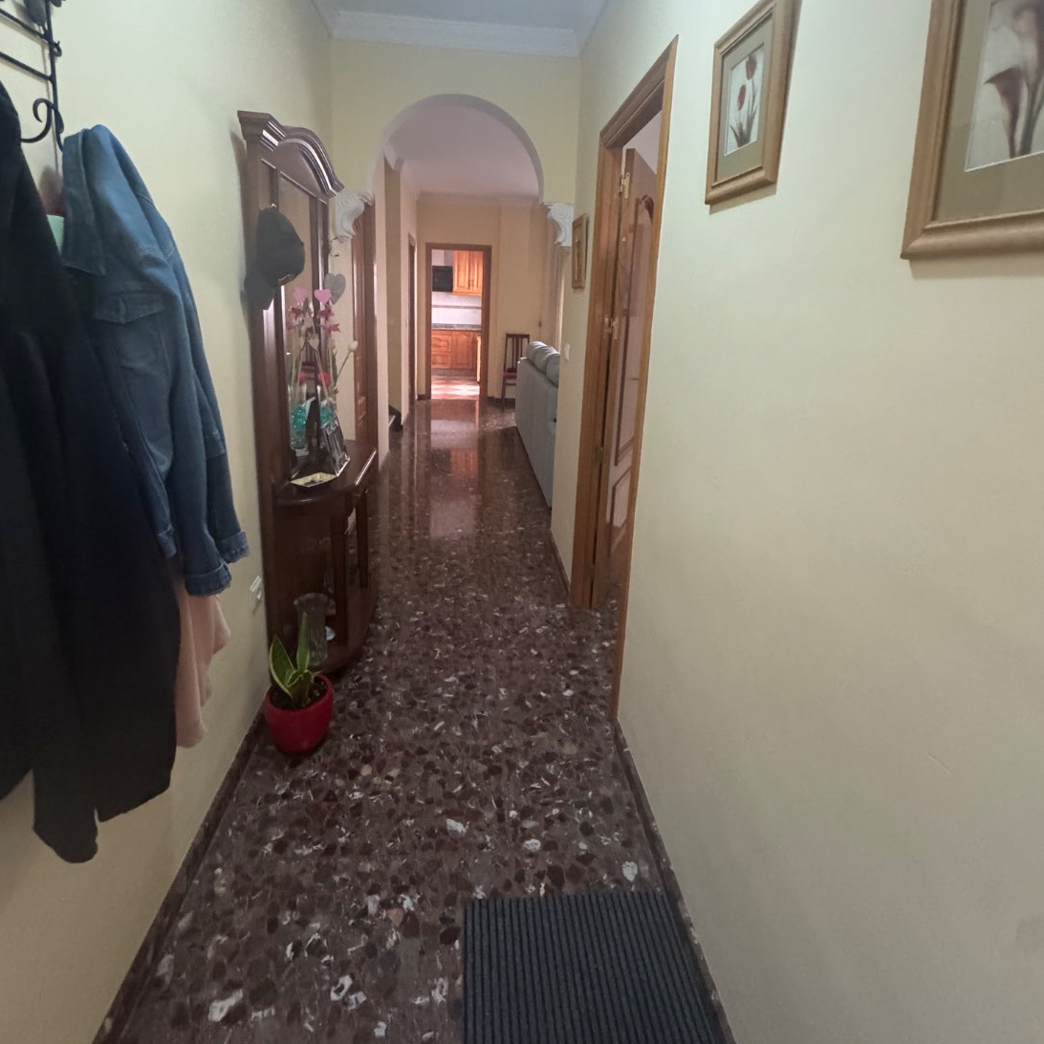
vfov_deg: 83.1
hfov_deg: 84.0
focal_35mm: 17
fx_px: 580
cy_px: 428
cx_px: 509
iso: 1000
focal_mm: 2.22
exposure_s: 1/60
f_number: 2.2
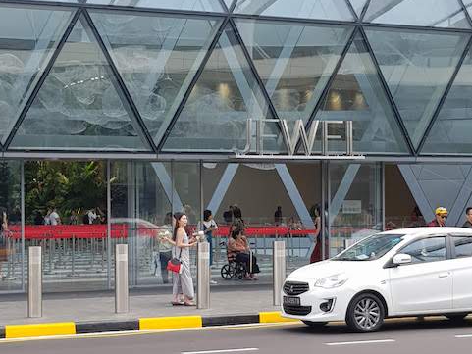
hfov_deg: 65.3
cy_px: 179
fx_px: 368
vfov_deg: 51.4
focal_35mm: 27
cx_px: 237
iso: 40
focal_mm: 4.2
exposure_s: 1/287
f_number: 1.7
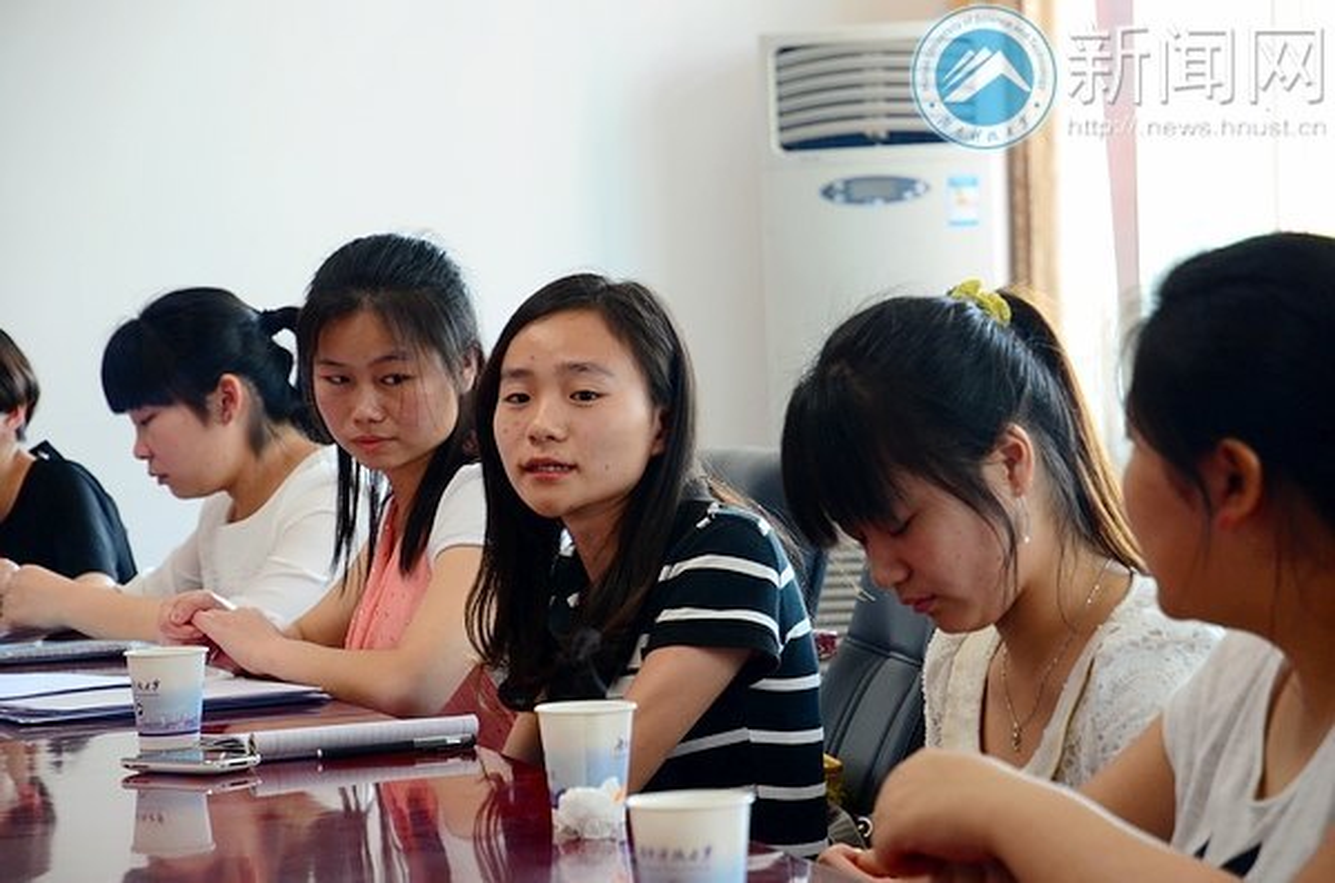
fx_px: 4717
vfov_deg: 10.7
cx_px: 668
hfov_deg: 16.1
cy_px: 442
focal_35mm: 128
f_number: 5.6
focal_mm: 85
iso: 800
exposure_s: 1/30
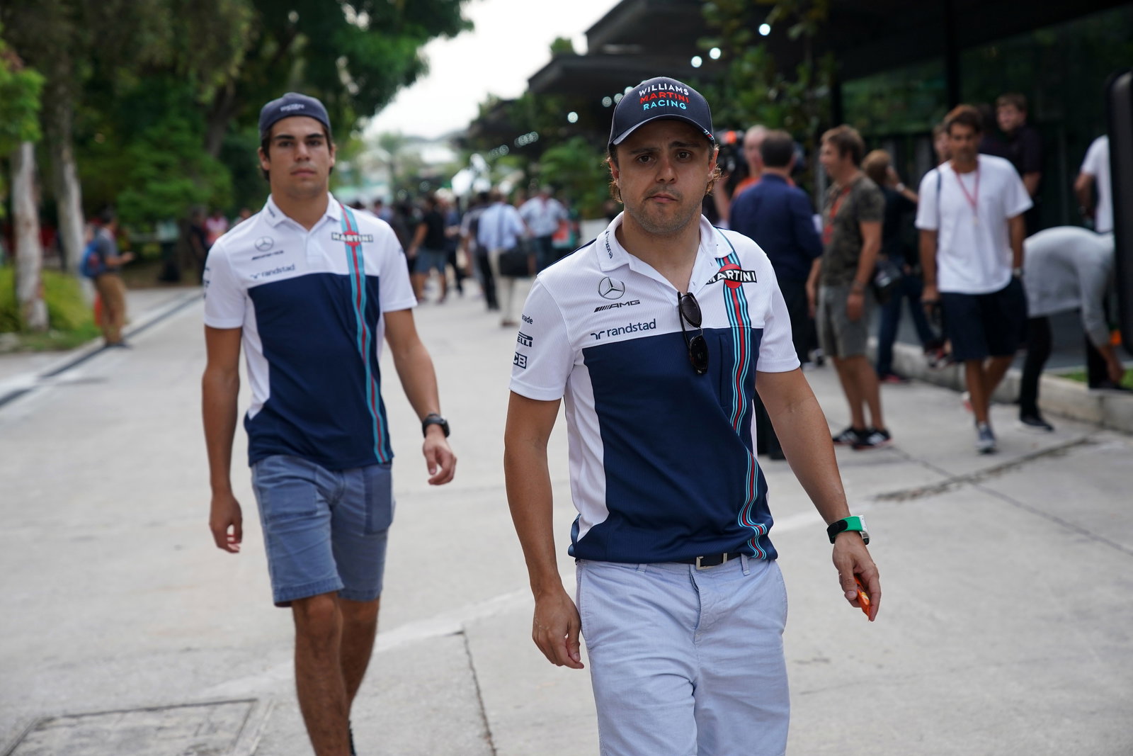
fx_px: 2203
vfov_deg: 19.5
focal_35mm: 70
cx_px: 566
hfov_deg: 28.8
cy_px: 378
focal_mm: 70
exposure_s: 1/500
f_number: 4
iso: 400
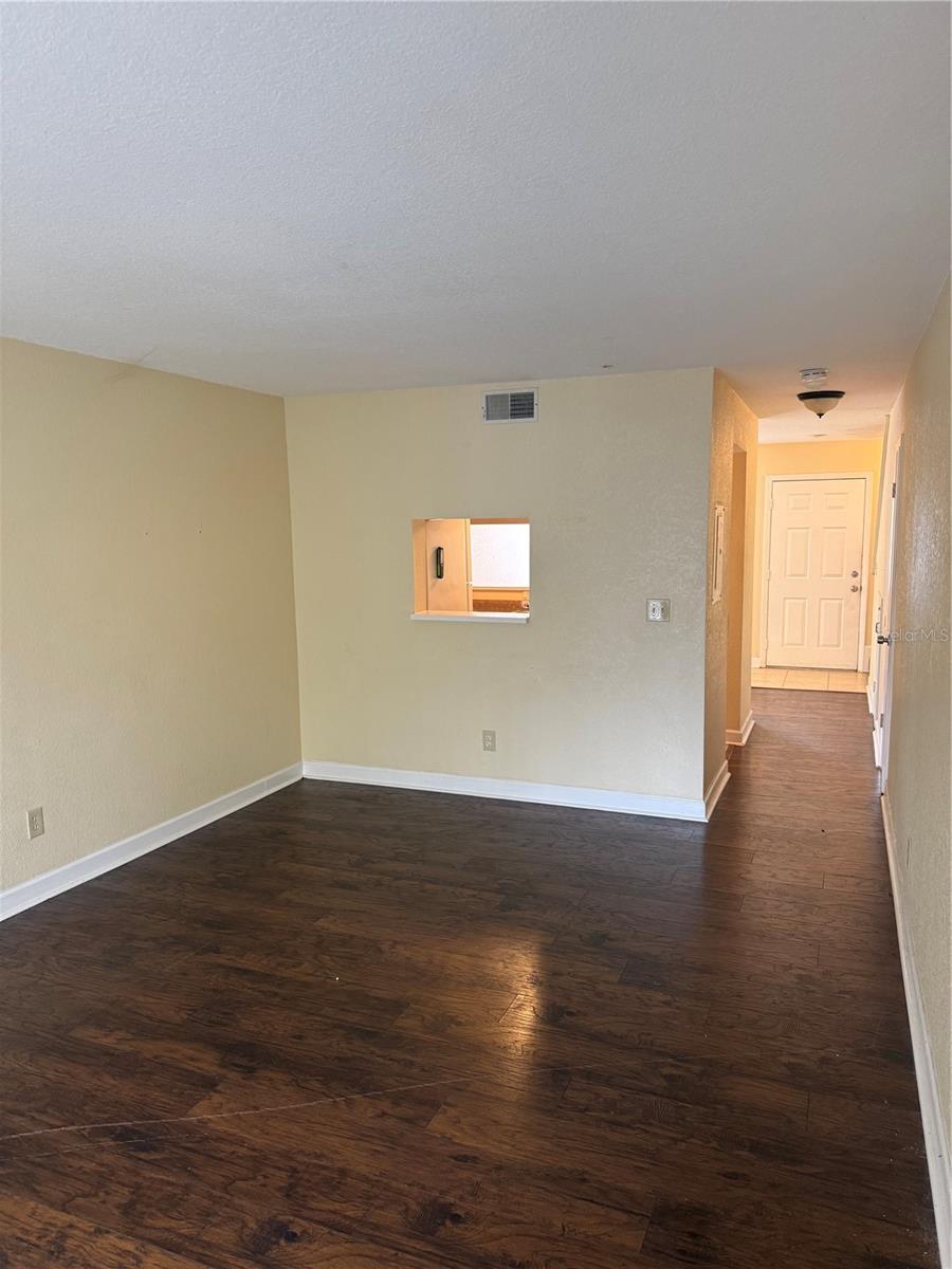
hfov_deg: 56.8
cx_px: 476
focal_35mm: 24
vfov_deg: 71.6
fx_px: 880
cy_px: 634
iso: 200
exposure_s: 1/60
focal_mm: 6.76
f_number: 1.78
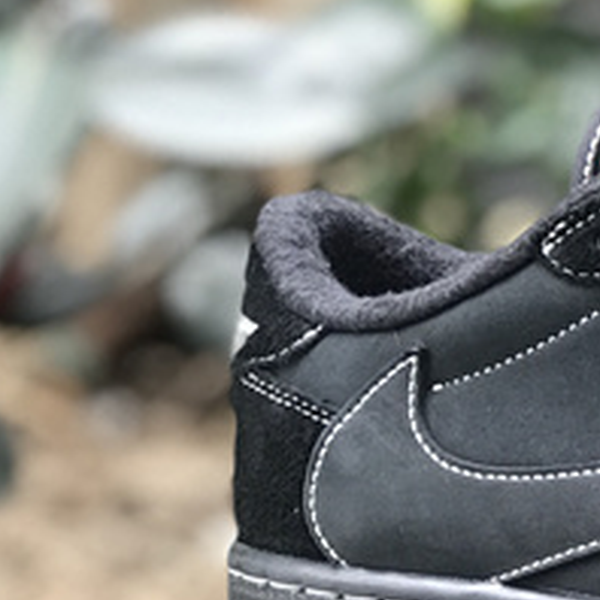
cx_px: 1006
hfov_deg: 9.0
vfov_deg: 9.3
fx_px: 3687
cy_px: 174
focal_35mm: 188
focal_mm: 6.6
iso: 50
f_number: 2.8
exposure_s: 1/50
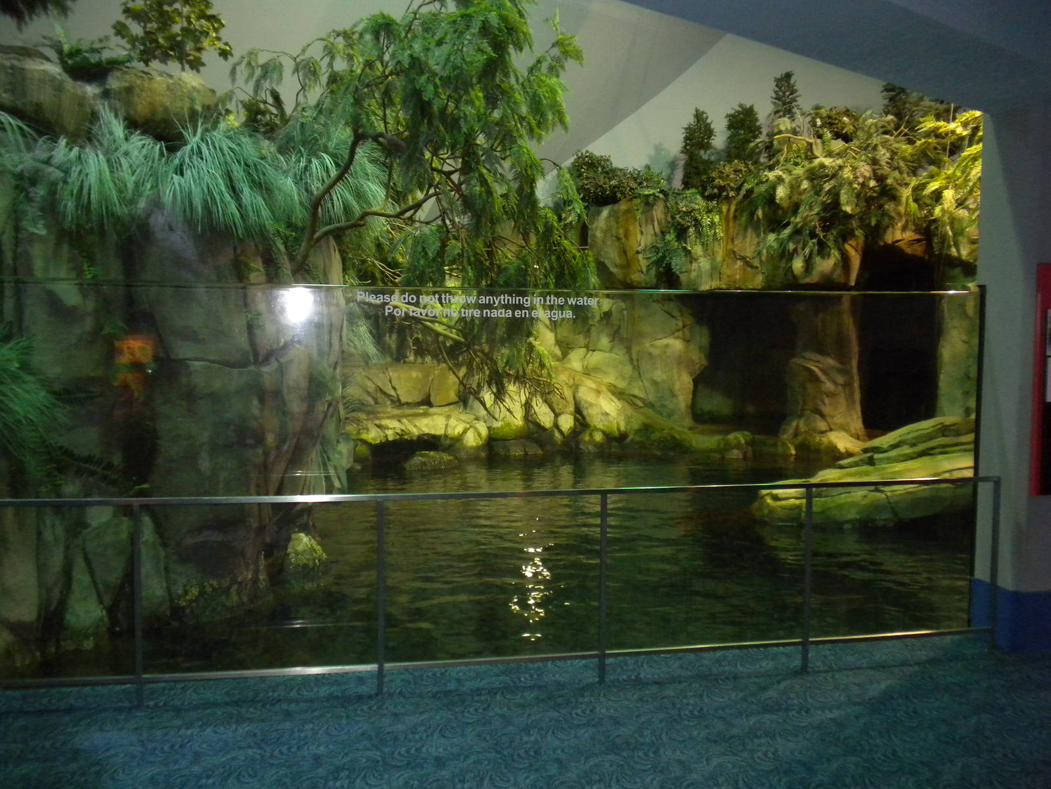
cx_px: 526
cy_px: 394
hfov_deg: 50.1
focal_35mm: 37
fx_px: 1123
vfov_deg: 38.7
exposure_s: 1/30
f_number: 3.5
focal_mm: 6.6
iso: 400
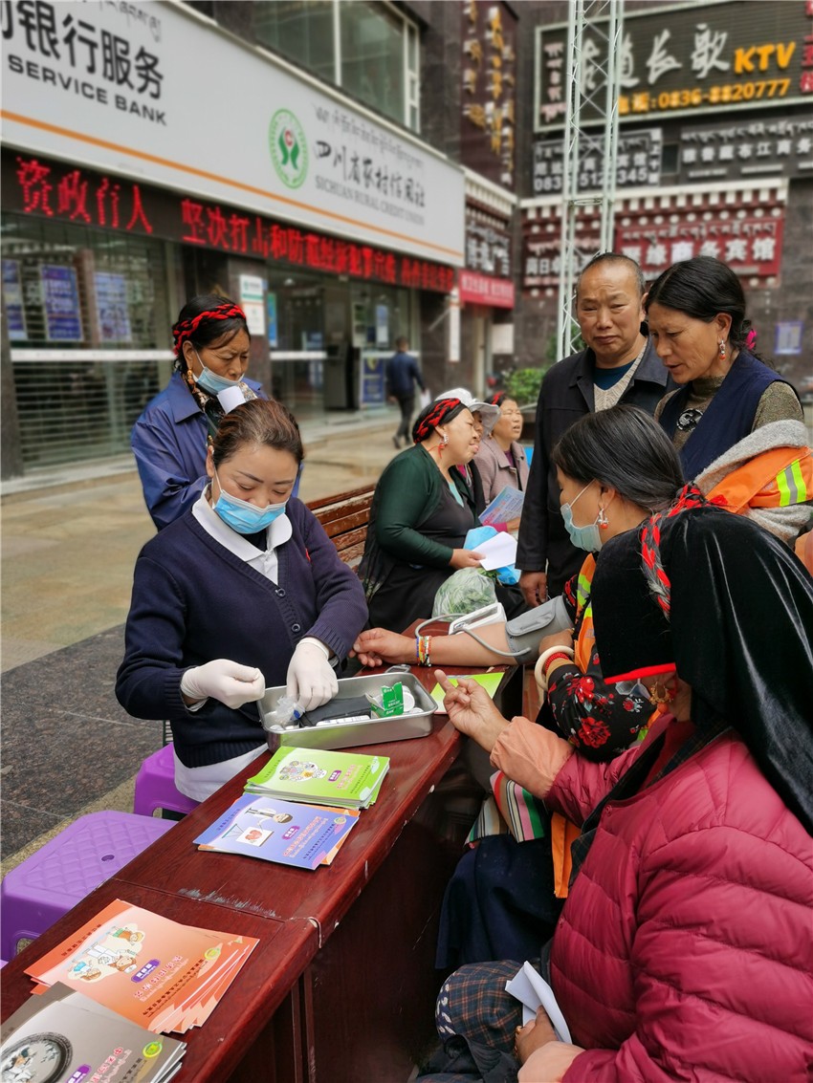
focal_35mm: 27
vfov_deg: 65.3
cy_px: 542
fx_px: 845
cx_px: 406
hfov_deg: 51.4
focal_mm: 5.56
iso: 50
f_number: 1.6
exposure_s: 1/857
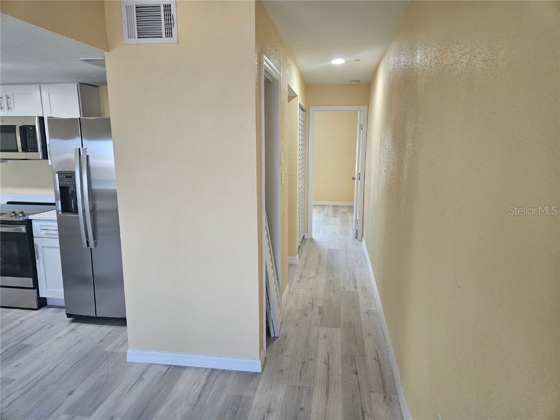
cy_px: 210
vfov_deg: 58.9
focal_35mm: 23
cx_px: 280
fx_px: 372
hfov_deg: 73.9
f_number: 1.8
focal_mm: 5.4
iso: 200
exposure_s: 1/120
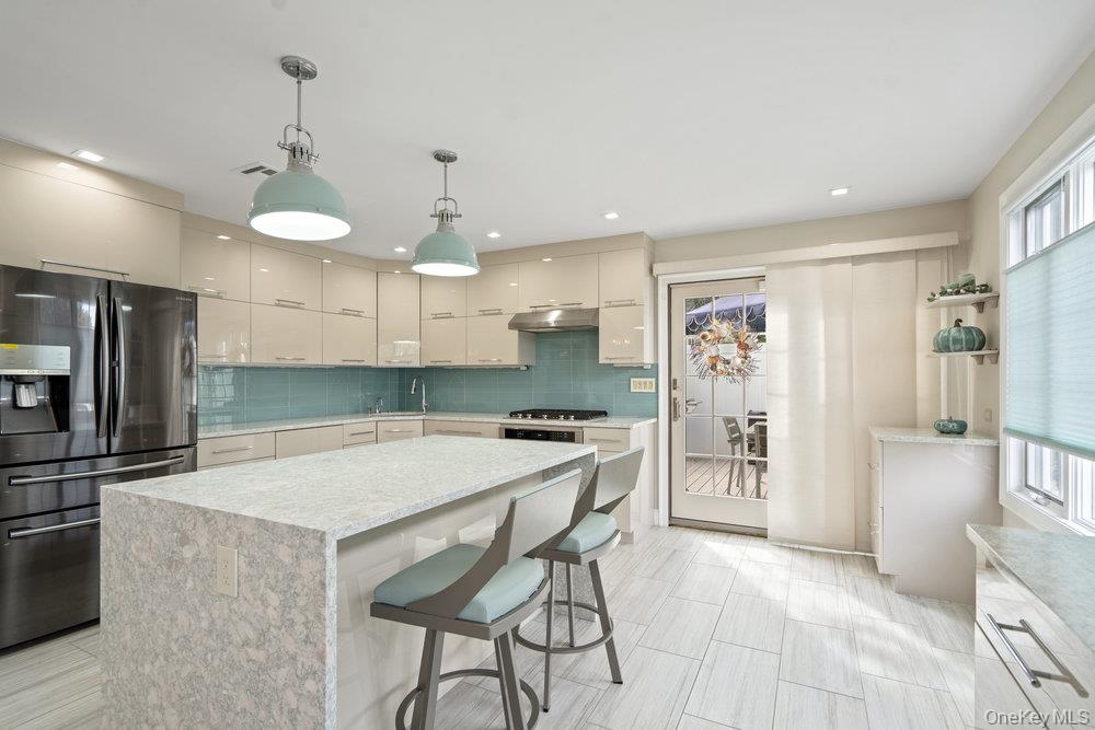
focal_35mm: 16
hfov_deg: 96.7
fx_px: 487
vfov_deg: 73.8
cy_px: 365
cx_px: 548
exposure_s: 1/10
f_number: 5.6
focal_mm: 16
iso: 250
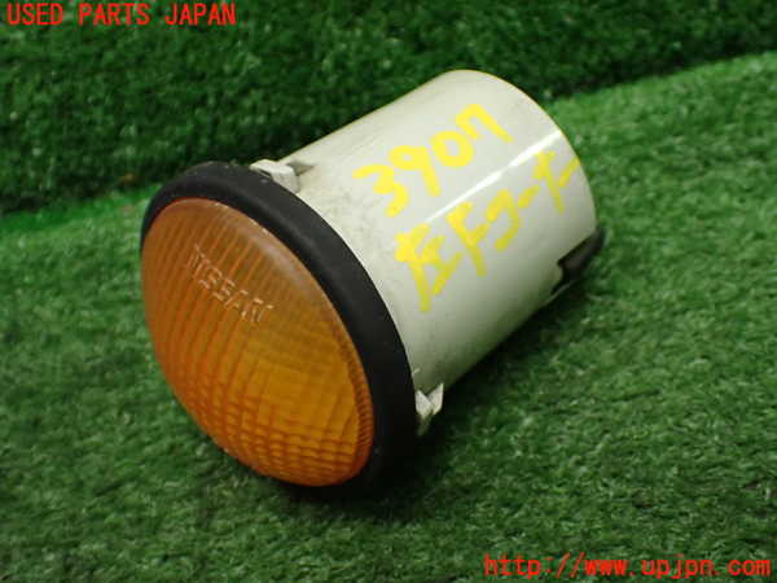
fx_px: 853
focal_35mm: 38
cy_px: 292
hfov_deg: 49.0
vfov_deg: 37.7
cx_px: 388
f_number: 2.7
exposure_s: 1/125
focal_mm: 6.83
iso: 800
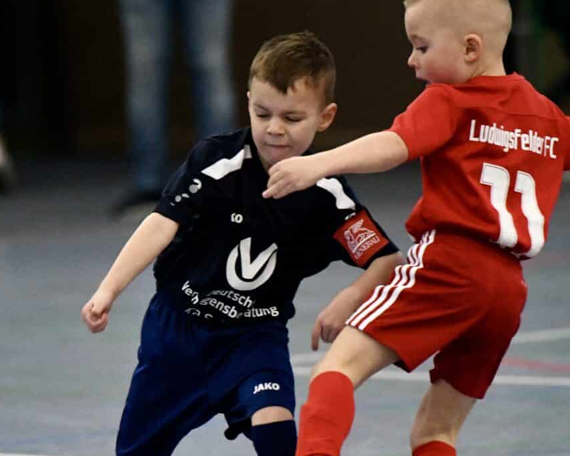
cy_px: 349
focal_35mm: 451
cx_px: 144
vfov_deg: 3.4
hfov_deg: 4.3
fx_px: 7610
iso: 8000
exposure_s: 1/1600
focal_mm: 200
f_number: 2.8
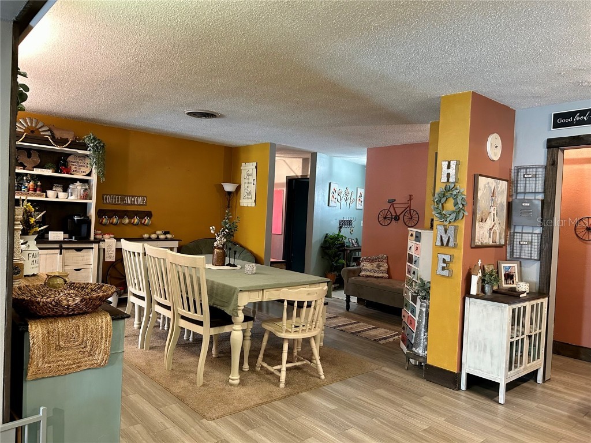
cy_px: 222
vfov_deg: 53.1
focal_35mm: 26
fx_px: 444
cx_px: 296
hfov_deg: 67.3
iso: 320
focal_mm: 5.7
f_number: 1.5
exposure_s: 1/60
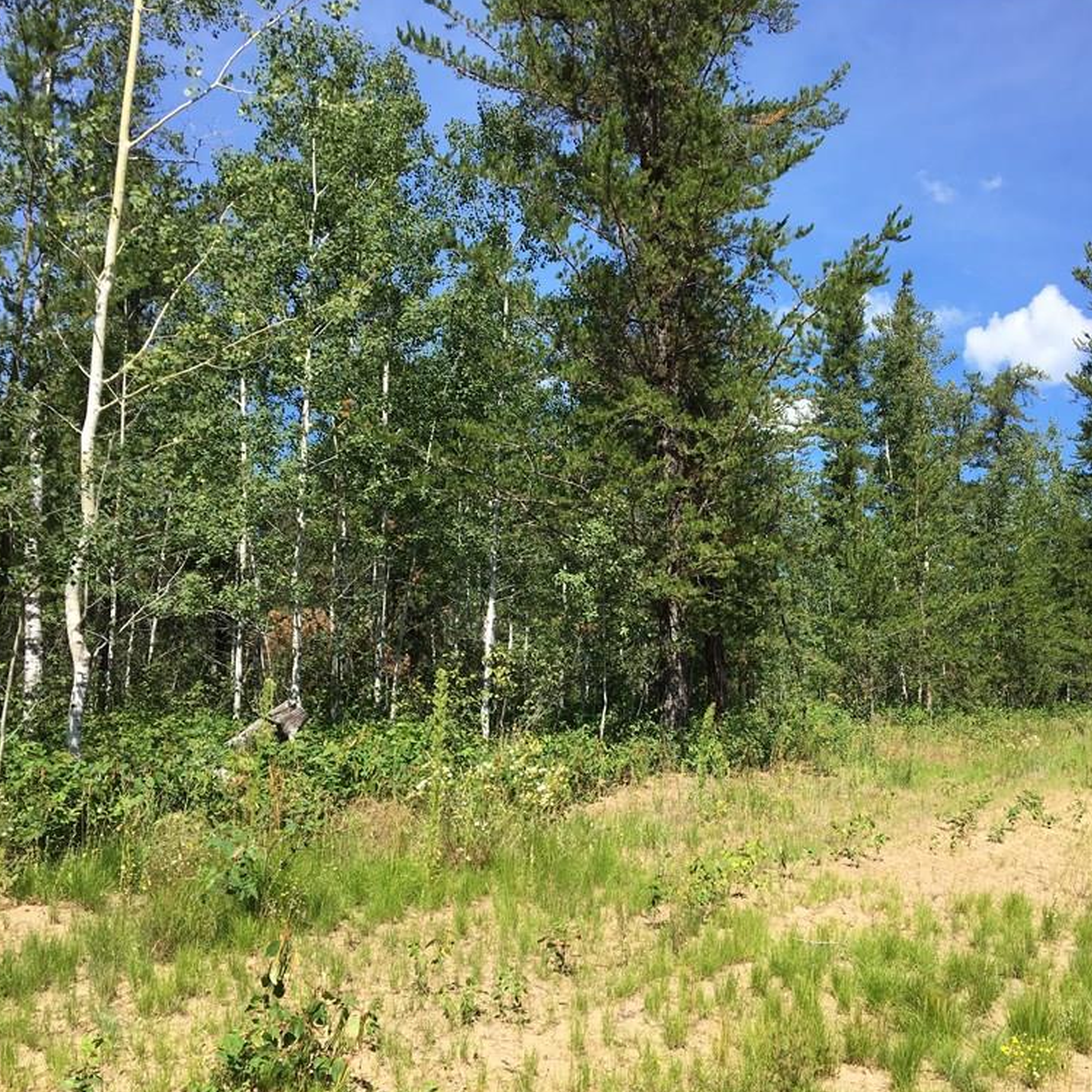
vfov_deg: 47.2
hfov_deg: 47.1
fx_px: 1249
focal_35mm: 35
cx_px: 629
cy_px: 545
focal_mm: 4.15
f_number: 2.2
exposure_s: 1/1054
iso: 25
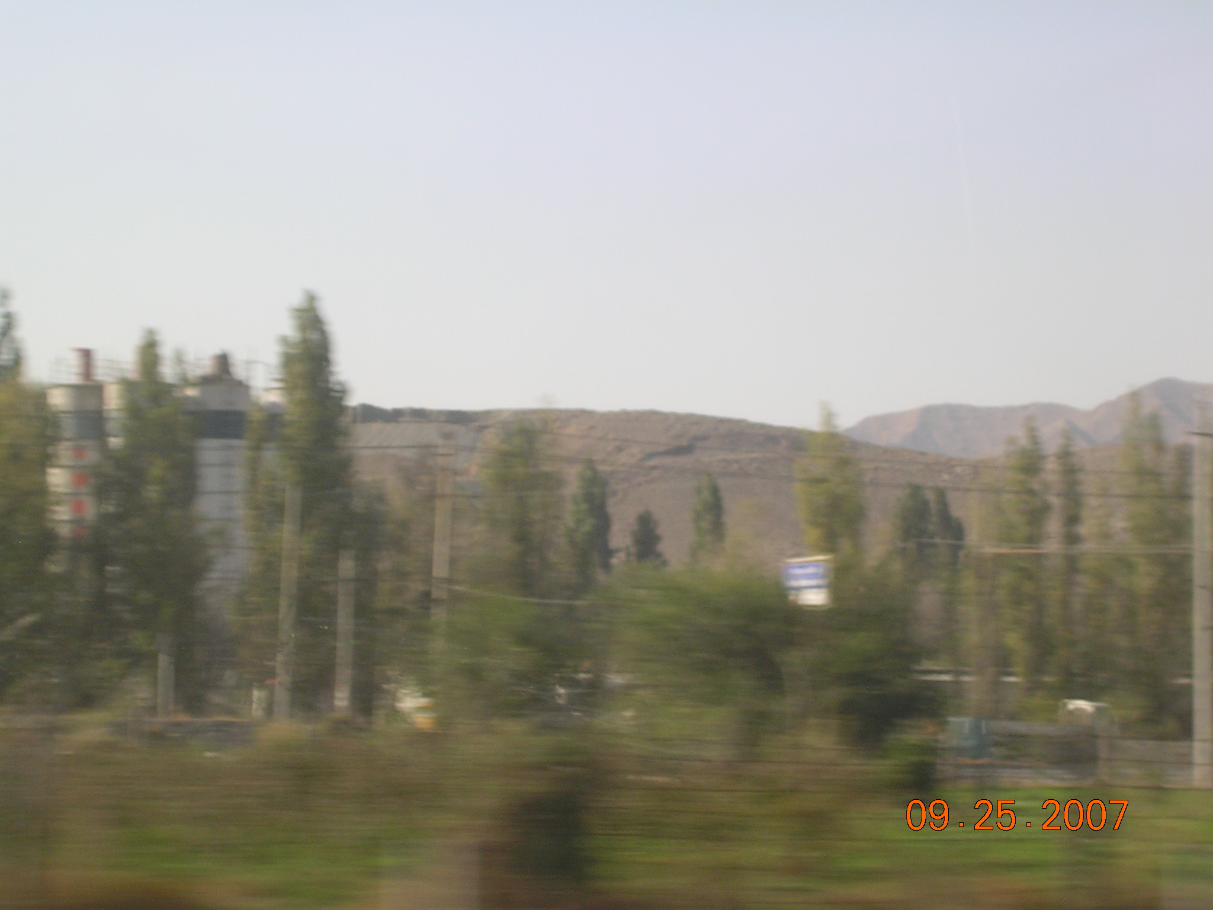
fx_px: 4030
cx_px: 606
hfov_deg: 17.1
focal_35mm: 115
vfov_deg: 12.9
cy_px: 455
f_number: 4.9
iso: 50
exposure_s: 1/46.2
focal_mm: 17.4
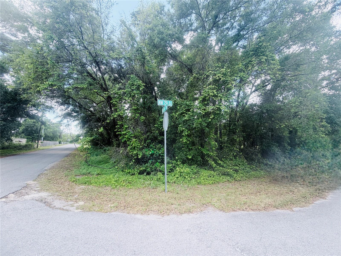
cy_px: 128
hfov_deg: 102.1
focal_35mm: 14
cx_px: 170
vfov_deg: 85.7
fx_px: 138
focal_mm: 2.22
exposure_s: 1/171
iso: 40
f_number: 2.2
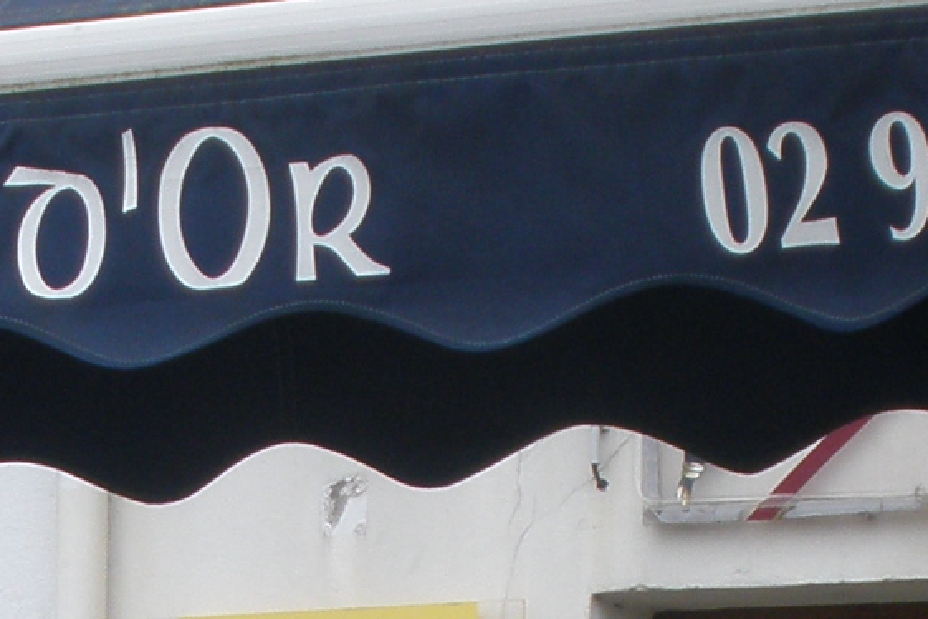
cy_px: 1238
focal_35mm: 209
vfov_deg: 6.4
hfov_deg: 9.8
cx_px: 470
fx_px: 5387
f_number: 4
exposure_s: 1/60
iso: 80
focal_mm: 7.7
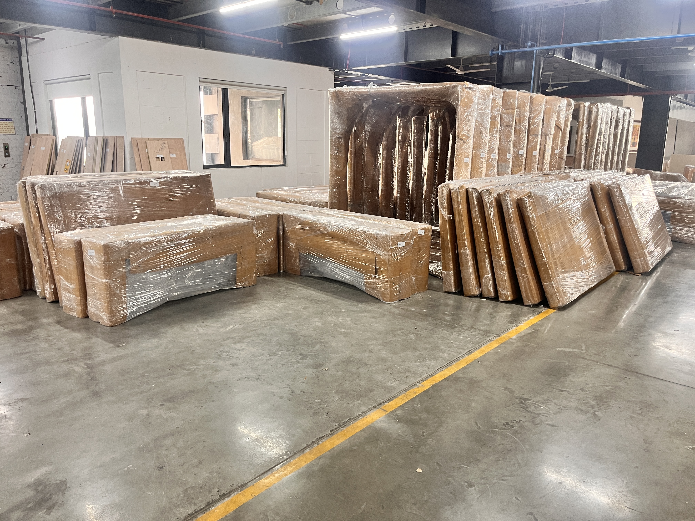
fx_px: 522
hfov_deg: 67.3
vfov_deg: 53.1
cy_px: 260
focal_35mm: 26
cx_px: 348
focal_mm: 5.1
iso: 100
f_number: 1.6
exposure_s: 1/50
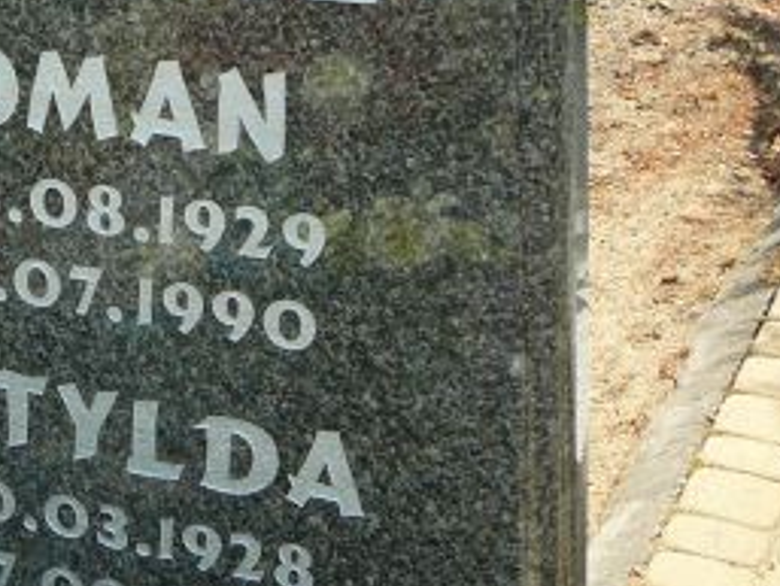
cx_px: -3
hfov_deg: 21.7
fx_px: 1961
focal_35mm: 87
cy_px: 197
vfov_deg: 16.9
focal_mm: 5.2
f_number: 2.8
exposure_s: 1/500
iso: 80
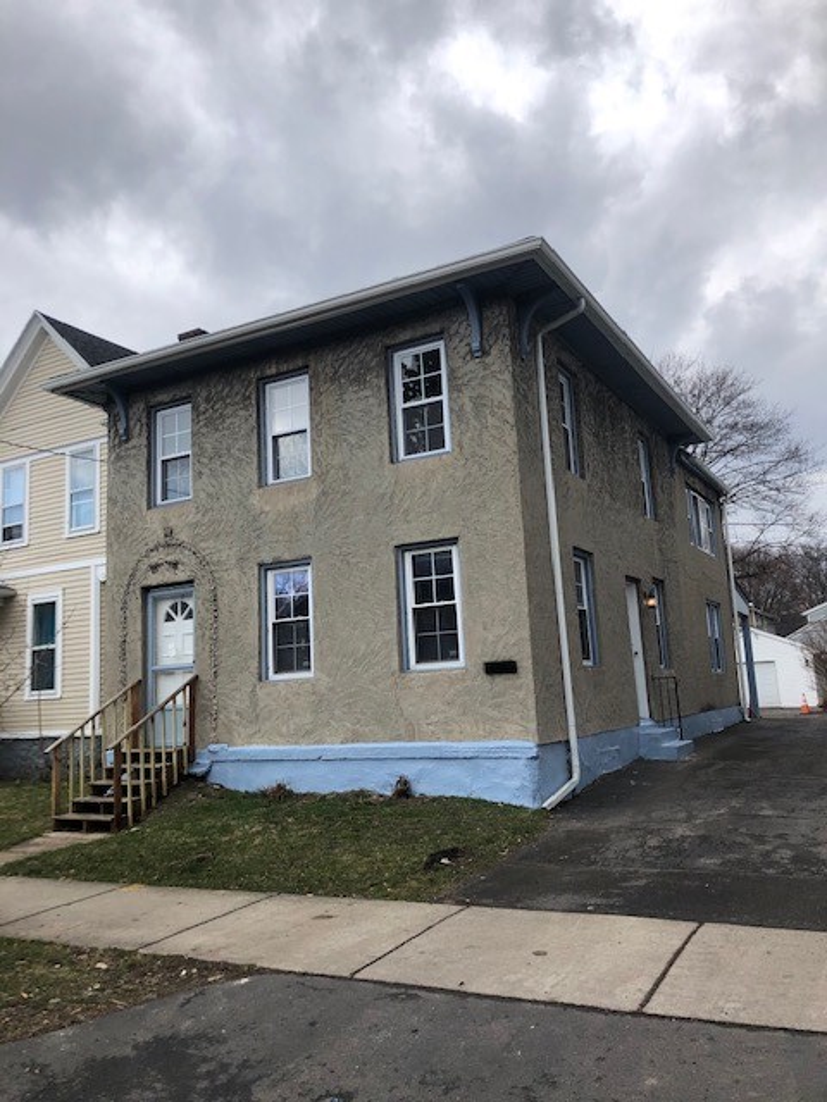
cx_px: 414
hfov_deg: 49.7
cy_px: 551
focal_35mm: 28
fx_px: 892
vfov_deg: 63.4
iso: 20
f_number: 1.8
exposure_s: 1/1091
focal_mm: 4
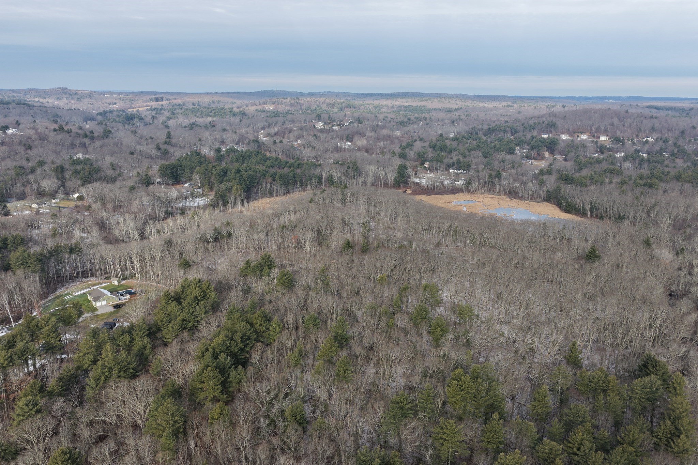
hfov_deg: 65.5
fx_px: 543
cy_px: 232
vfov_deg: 46.4
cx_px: 349
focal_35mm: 28
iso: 200
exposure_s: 1/1000
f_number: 2.8
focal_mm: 14.45
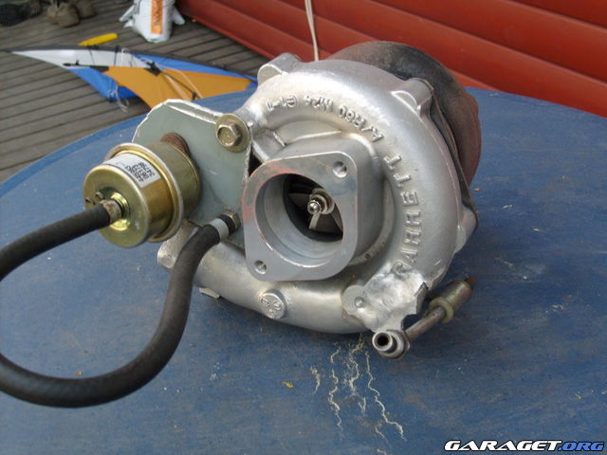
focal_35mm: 43
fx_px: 754
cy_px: 228
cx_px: 304
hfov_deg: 43.9
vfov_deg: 33.6
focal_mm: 7.2
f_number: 3
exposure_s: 1/60
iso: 80
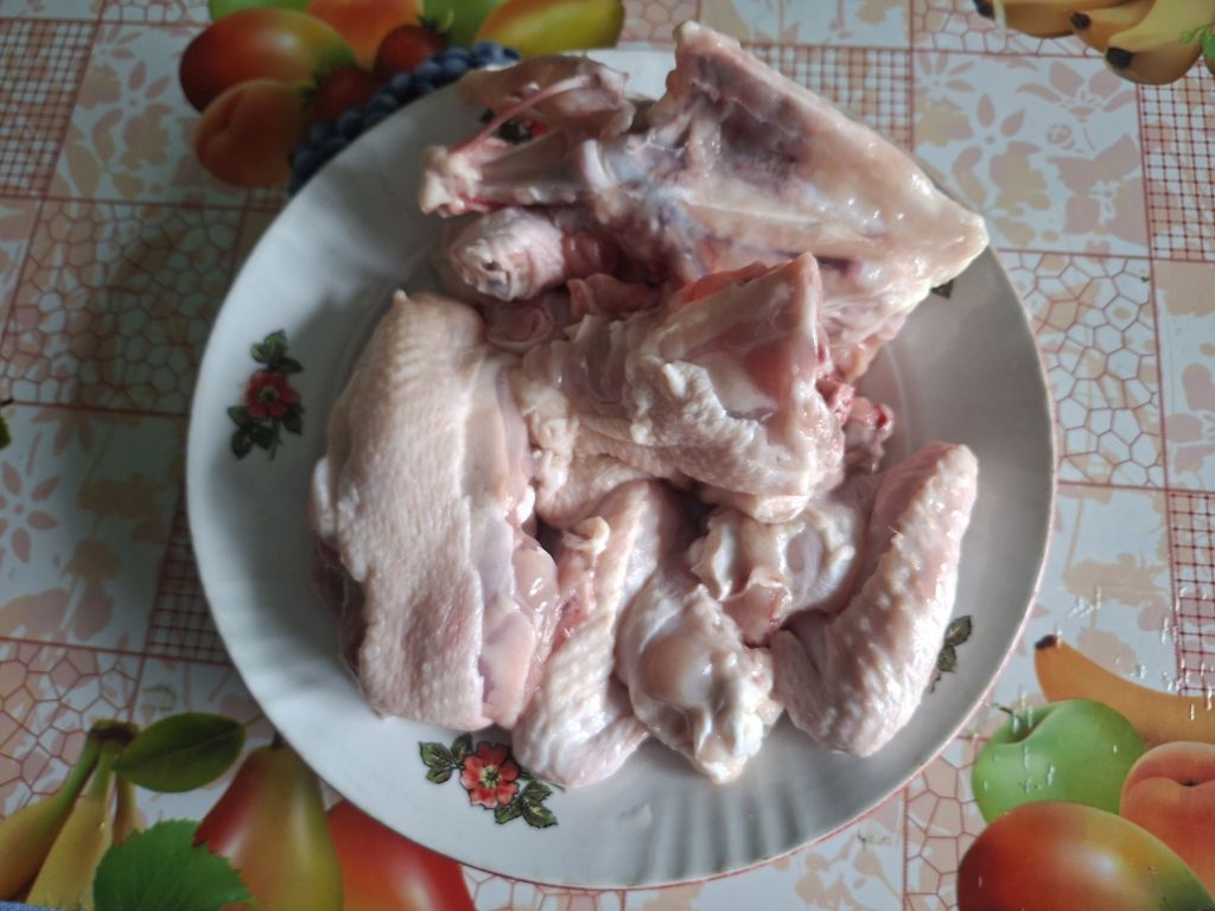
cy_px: 456
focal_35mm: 23
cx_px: 608
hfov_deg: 73.9
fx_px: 807
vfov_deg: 58.9
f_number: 1.8
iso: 250
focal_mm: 5.54
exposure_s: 1/33
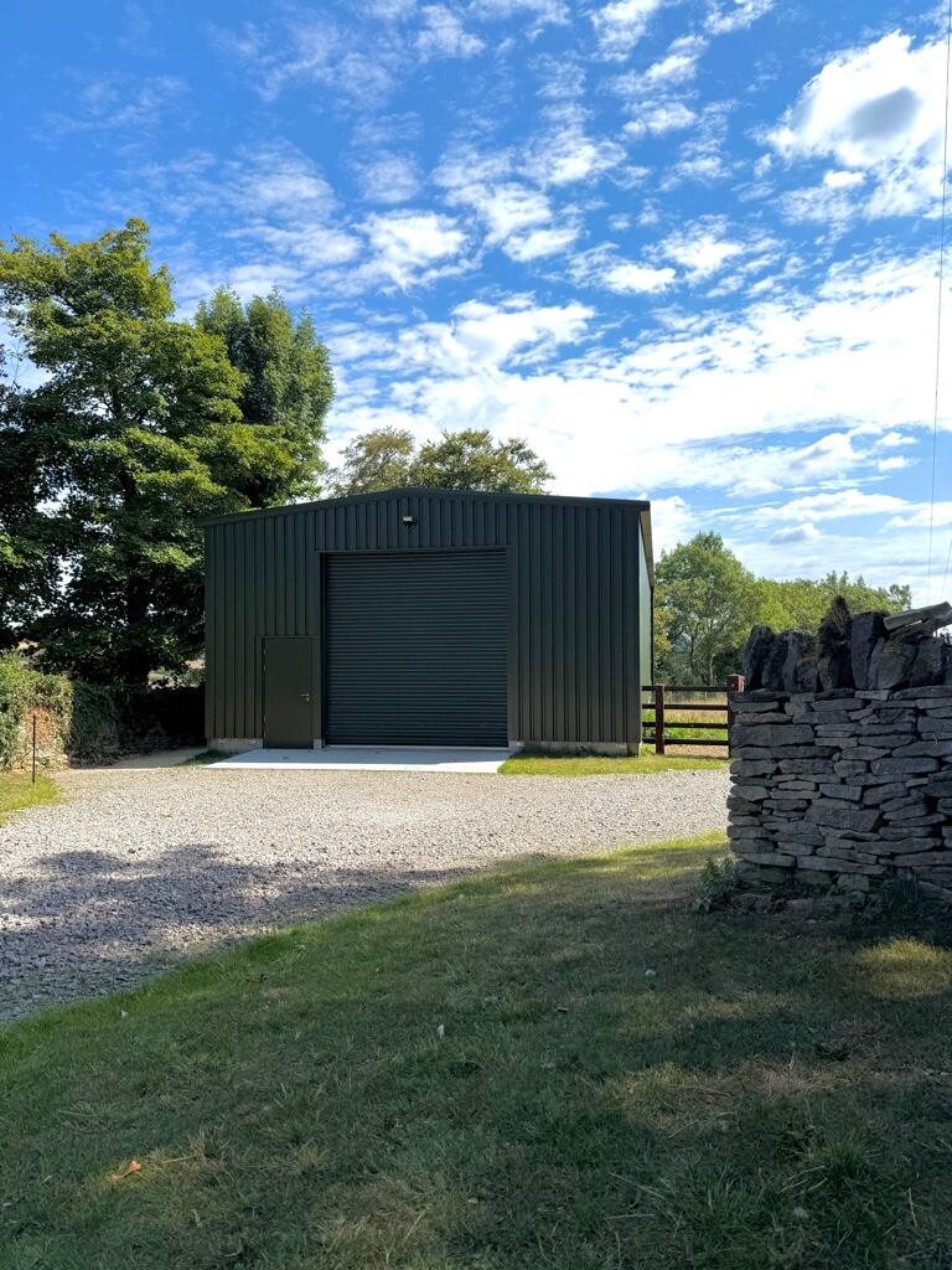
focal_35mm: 24
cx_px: 476
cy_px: 635
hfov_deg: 56.8
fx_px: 880
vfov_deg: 71.6
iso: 80
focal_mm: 6.76
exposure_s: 1/5714
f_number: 1.78
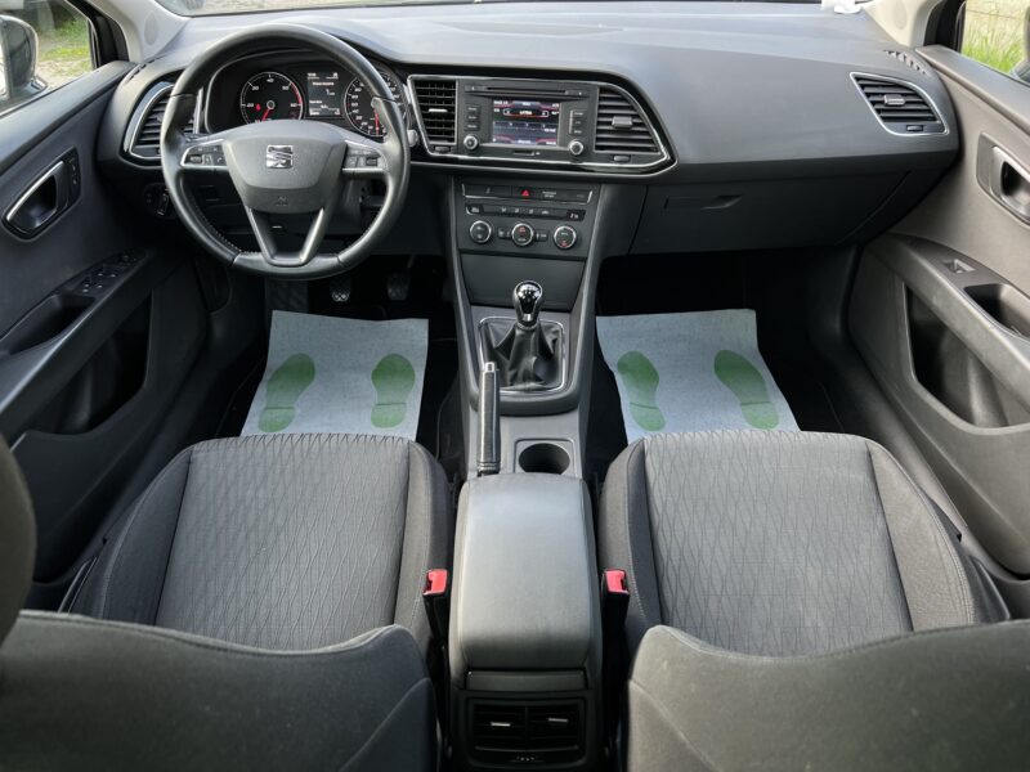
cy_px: 386
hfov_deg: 67.3
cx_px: 515
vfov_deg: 53.1
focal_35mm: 26
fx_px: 774
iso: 64
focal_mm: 5.7
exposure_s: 1/121
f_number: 1.5
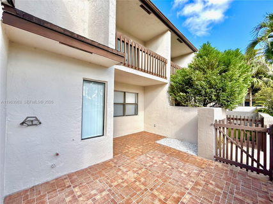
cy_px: 102
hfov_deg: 102.1
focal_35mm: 14
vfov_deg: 85.6
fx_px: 110
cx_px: 136
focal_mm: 2.22
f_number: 2.2
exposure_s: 1/901
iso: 50
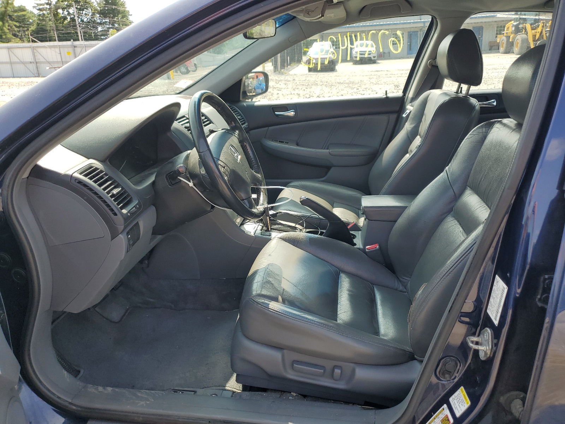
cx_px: 282
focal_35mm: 26
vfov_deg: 53.1
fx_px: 424
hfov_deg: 67.3
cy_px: 212
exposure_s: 1/769
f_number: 1.5
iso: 50
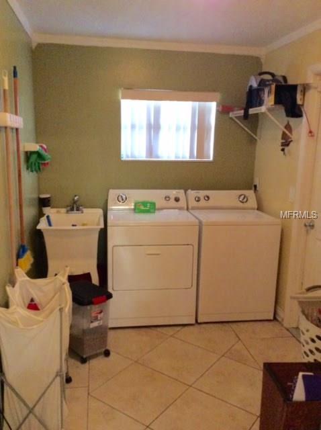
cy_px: 215
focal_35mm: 32
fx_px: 397
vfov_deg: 56.9
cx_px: 160
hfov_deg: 44.1
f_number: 2.4
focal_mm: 3.3
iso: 400
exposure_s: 1/15
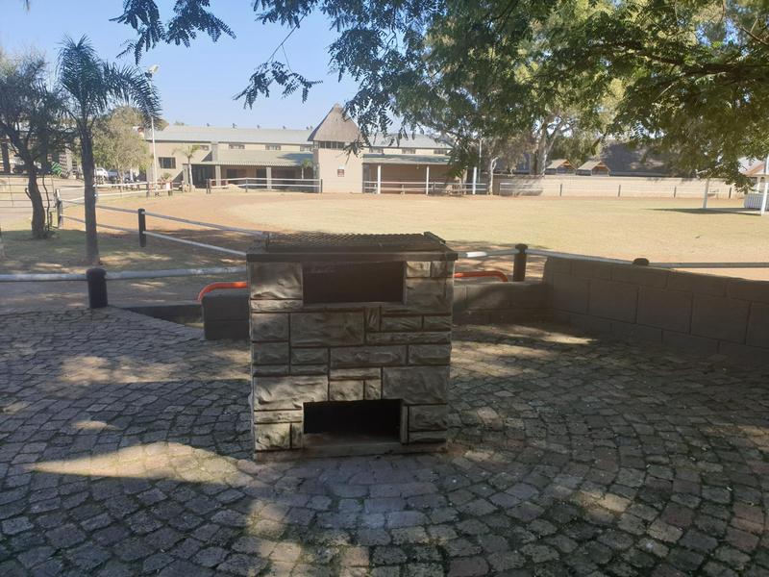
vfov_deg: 53.1
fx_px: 578
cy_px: 288
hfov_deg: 67.3
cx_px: 384
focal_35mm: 26
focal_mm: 4.3
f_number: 2.4
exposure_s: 1/594
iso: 50
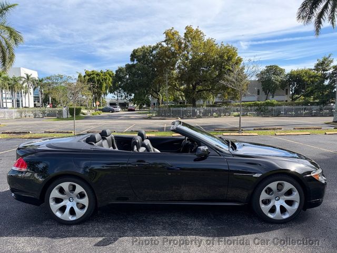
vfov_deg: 56.8
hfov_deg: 71.6
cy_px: 126
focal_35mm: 24
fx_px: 234
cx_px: 168
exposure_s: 1/3425
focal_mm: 6.76
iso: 100
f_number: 1.78
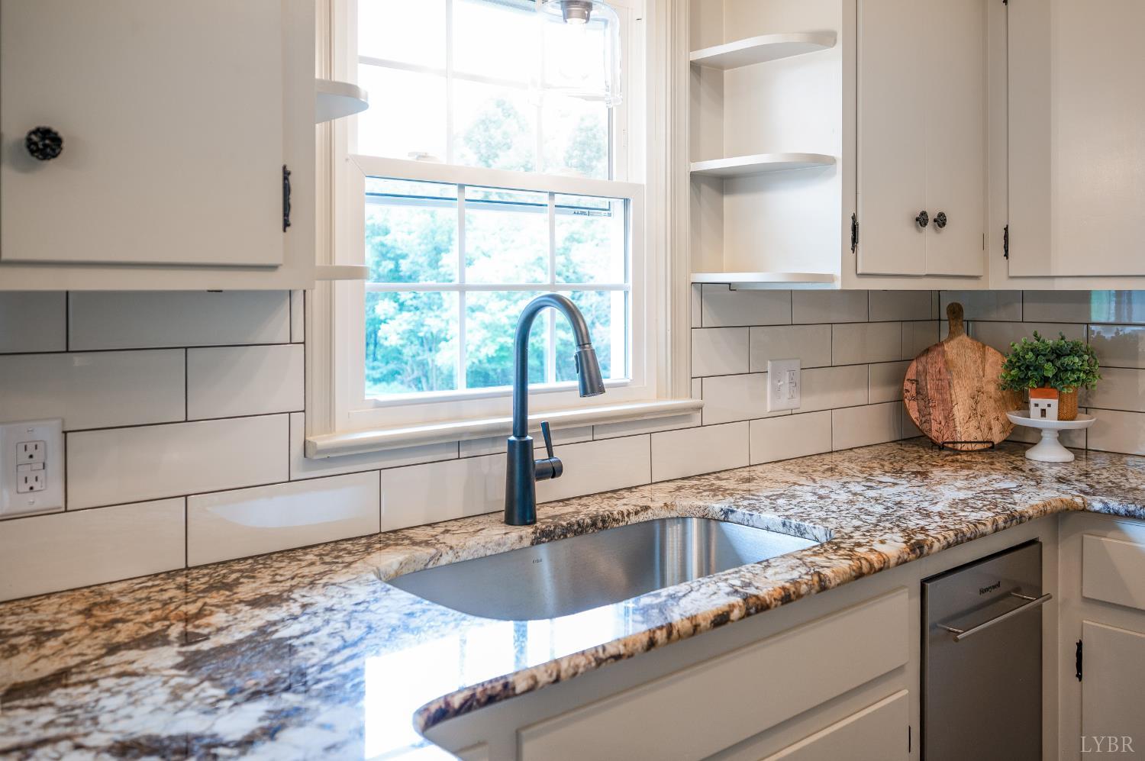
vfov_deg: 43.5
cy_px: 380
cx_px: 572
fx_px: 953
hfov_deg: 62.0
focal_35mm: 30
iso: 200
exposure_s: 1/20
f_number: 4
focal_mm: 30
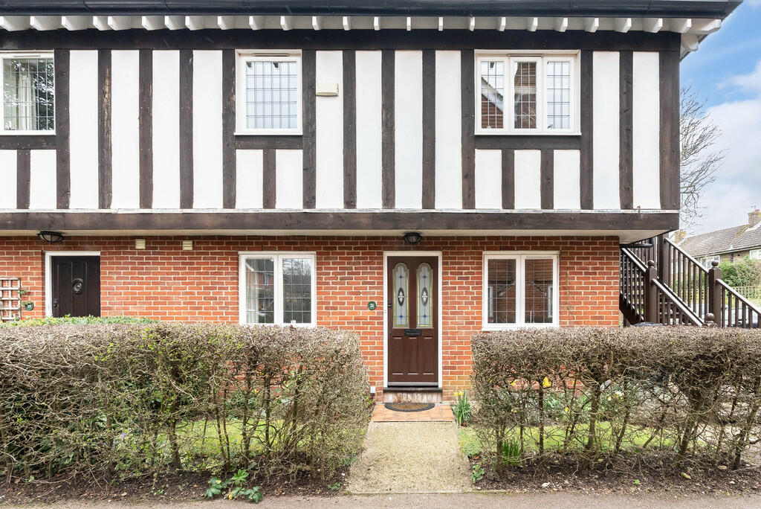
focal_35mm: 16
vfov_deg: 72.1
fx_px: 349
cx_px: 380
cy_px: 254
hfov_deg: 94.9
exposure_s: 1/100
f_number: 7.1
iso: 1250
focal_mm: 16.5
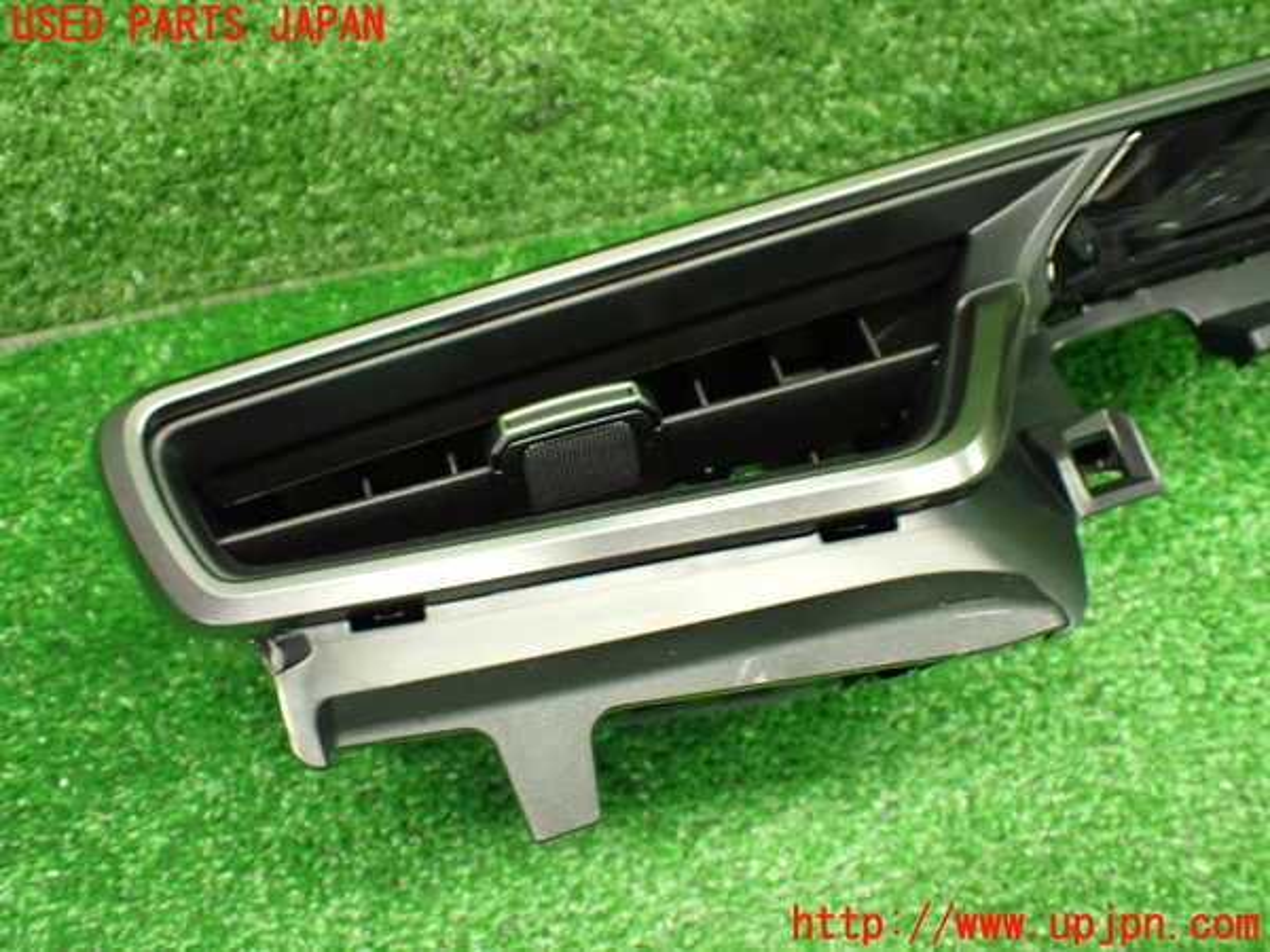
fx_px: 1321
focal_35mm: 36
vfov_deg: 39.7
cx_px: 635
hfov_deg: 51.4
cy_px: 476
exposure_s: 1/50
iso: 800
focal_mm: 6.37
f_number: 2.5
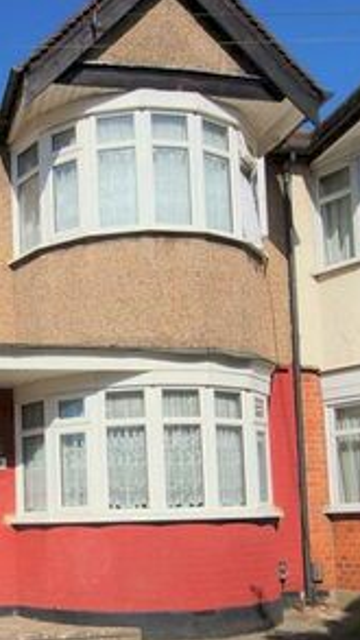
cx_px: 61
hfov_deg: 26.0
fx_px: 763
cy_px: 438
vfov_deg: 44.6
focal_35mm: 45
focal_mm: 12
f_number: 8
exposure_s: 1/500
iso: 100
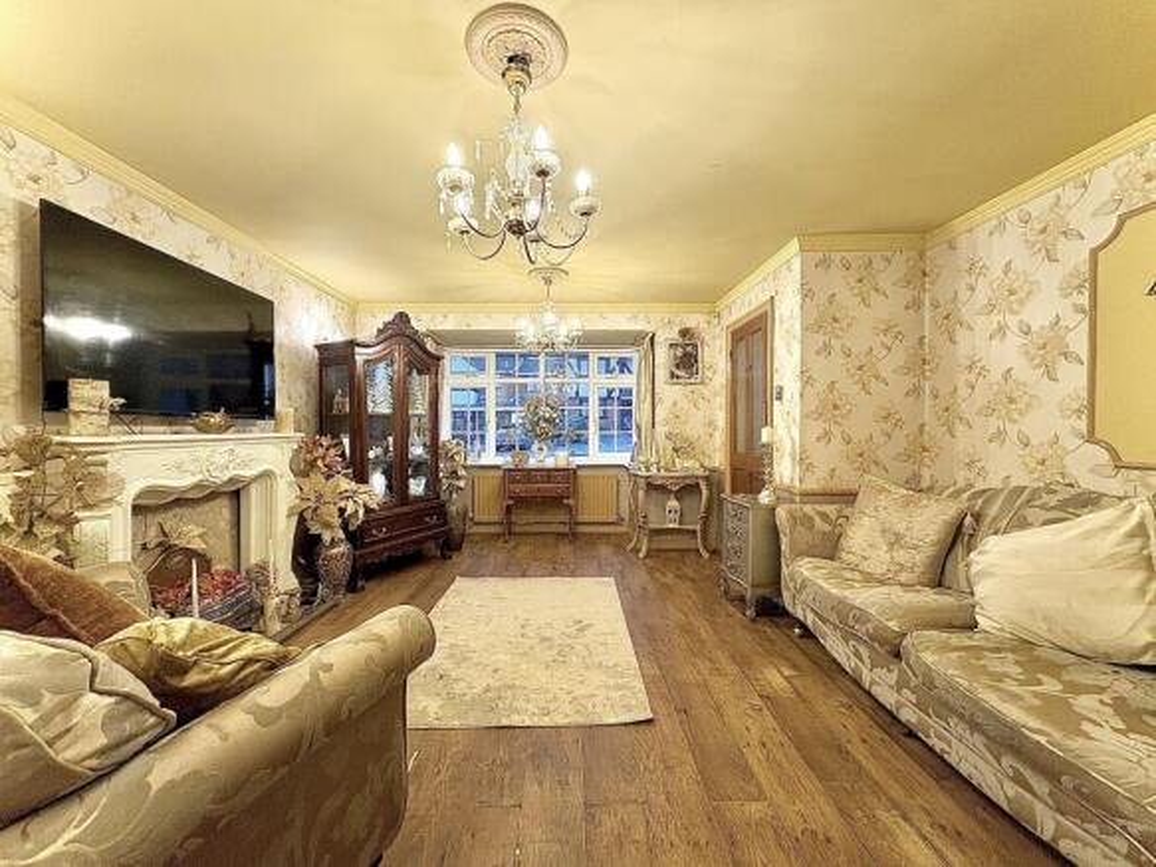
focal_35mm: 14
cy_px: 434
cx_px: 578
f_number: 2.2
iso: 200
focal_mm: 2.22
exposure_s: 1/50
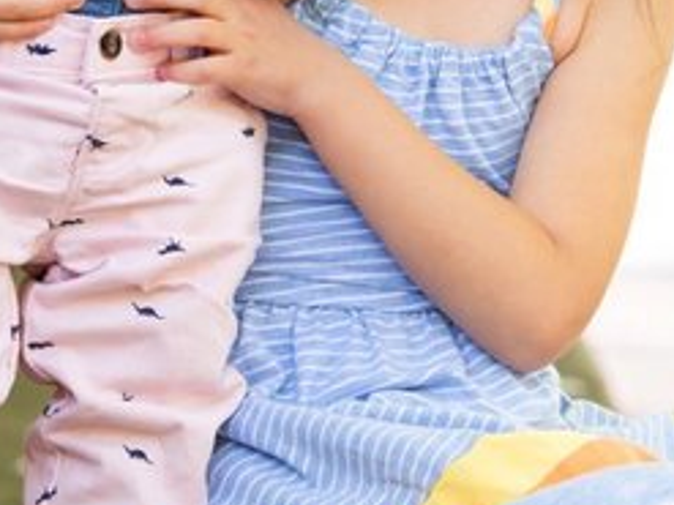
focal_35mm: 936
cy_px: 23
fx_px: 18216
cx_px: 319
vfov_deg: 1.6
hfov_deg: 2.1
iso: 500
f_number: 4.5
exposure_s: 1/250
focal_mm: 200
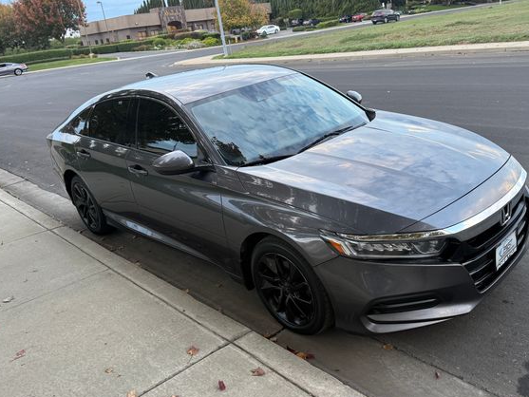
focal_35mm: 31
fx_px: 474
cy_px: 196
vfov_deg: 45.5
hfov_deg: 58.1
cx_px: 301
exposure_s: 1/115
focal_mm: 6.76
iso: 200
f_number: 1.78
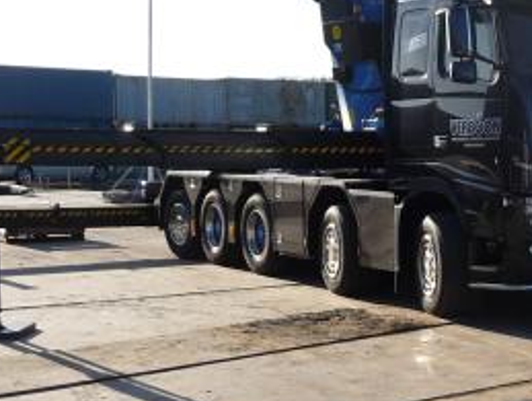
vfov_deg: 19.9
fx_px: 1139
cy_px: 228
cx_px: 550
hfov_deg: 24.9
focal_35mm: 74
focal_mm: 5.3
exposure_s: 1/640
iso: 100
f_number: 3.5
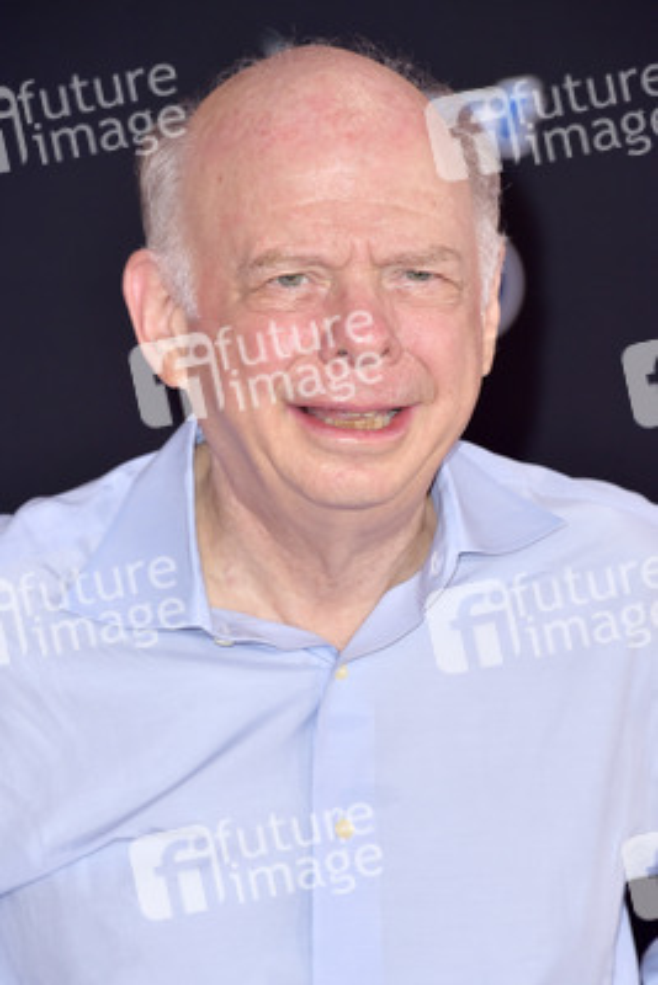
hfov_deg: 4.6
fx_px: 8217
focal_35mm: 300
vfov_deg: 6.9
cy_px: 492
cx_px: 329
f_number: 7.1
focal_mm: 300
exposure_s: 1/250
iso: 500
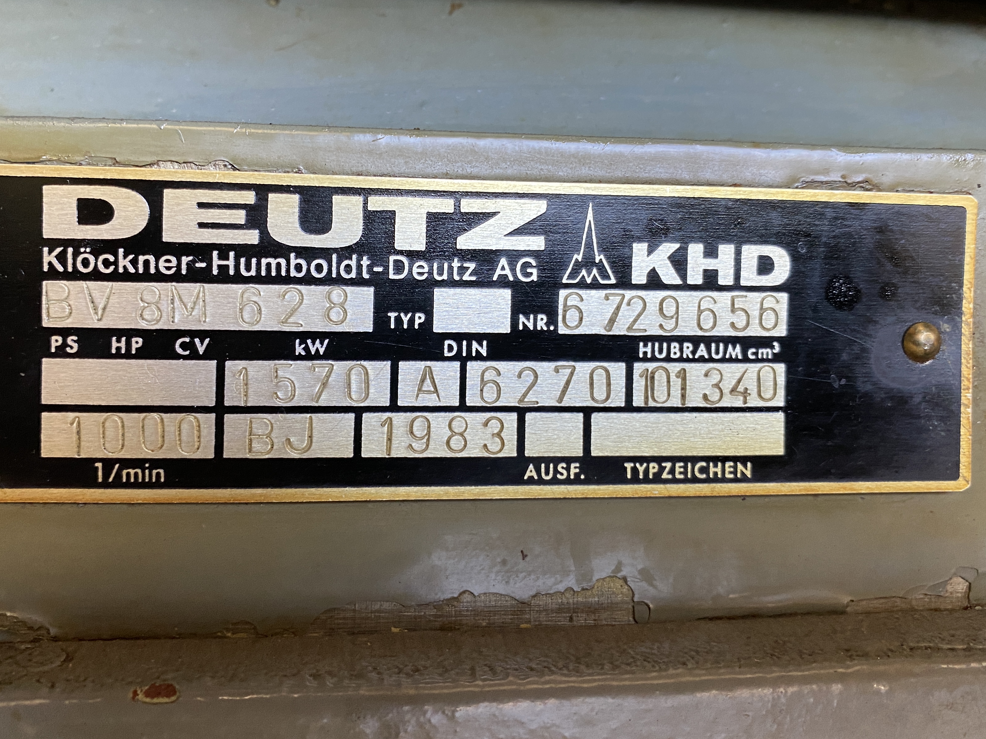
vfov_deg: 42.8
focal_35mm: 33
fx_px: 940
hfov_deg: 55.3
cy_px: 309
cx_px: 451
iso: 125
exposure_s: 1/79
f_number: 1.8
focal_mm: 4.25
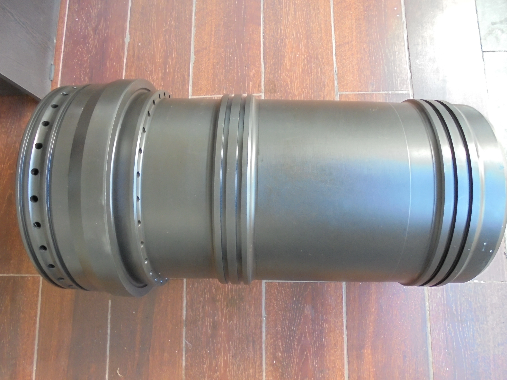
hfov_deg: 67.3
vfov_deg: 53.1
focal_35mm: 26
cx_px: 254
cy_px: 190
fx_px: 381
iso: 320
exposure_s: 1/30
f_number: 3.5
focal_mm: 4.6
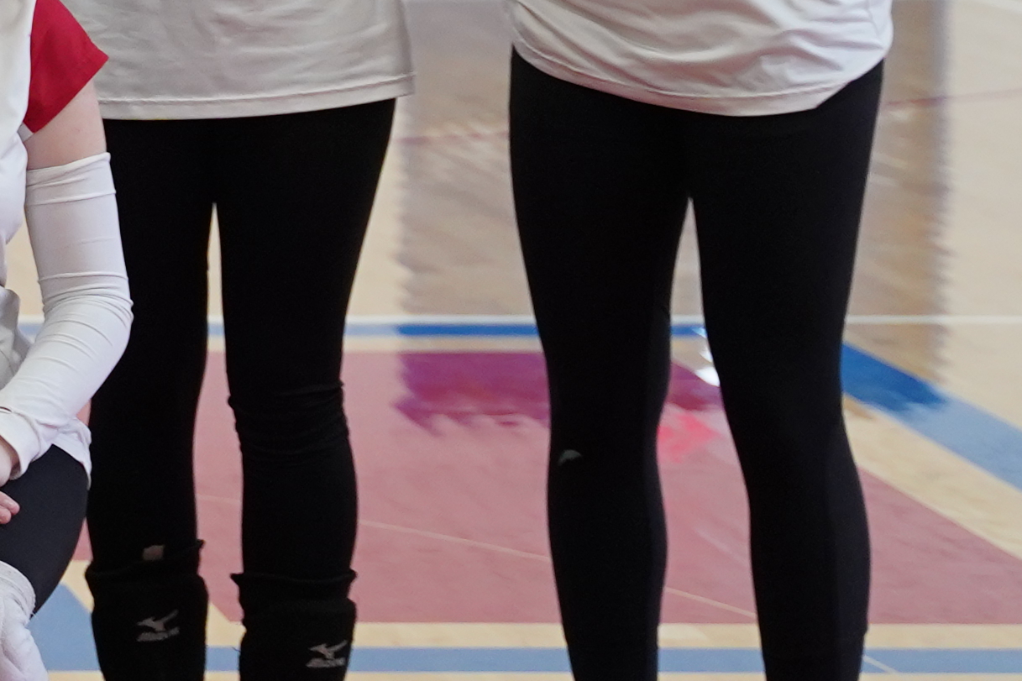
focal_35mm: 217
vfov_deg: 6.3
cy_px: -124
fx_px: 6159
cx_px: -971
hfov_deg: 9.0
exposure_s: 1/320
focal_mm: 44
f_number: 2.8
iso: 1600
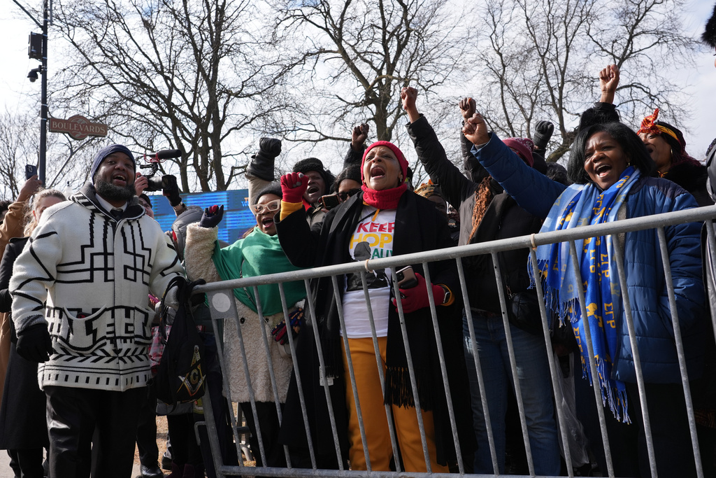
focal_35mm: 34
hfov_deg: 55.8
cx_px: 358
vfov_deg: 38.9
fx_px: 676
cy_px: 239
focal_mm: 34
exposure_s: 1/1250
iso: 500
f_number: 6.3
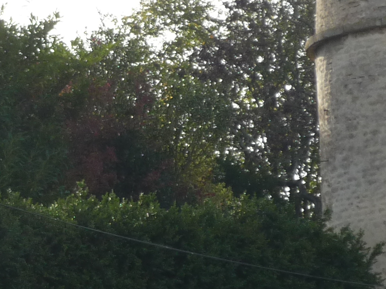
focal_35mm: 332
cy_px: 120
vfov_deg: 4.5
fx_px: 3702
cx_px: -19
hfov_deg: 5.9
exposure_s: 1/250
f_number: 5.1
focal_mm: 16.5
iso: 100
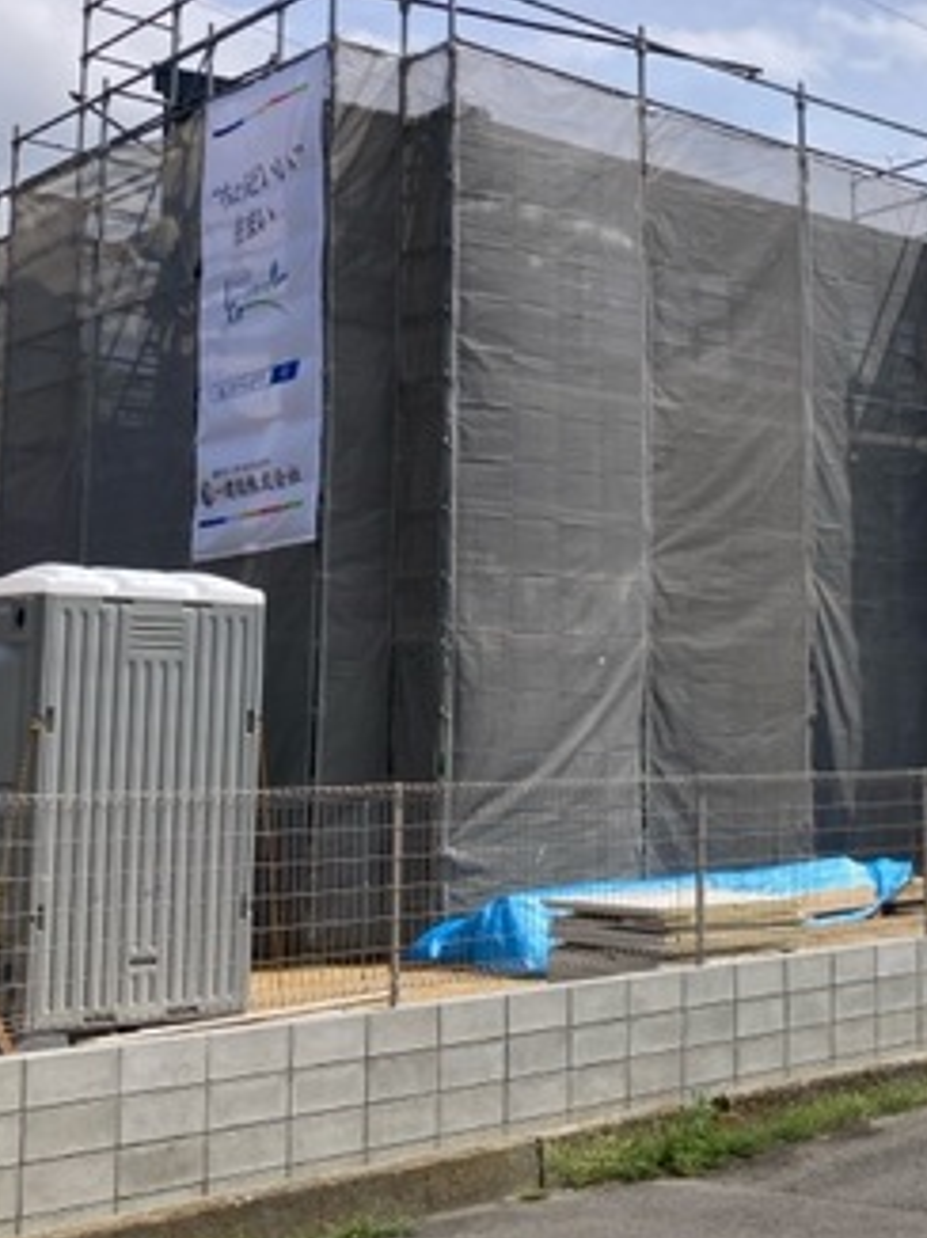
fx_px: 1966
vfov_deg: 34.9
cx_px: 817
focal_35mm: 55
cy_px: 570
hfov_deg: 25.8
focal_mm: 3.99
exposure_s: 1/3745
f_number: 1.8
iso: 20
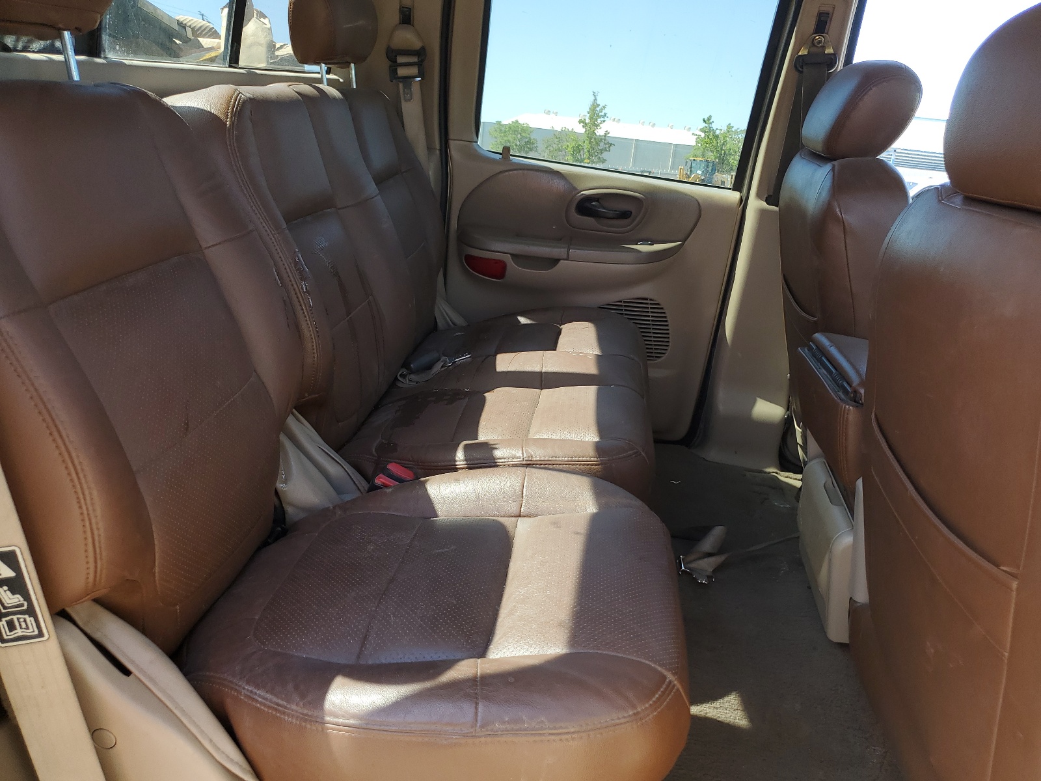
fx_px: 782
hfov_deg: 67.3
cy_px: 390
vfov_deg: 53.1
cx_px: 520
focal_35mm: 26
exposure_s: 1/238
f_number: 1.5
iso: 50
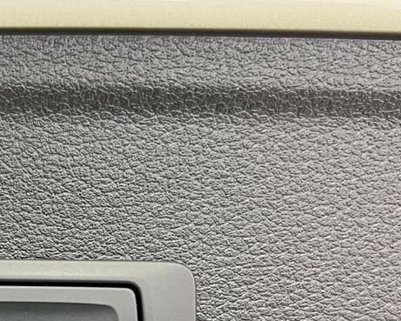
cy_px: 353
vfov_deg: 21.9
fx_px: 783
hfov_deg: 27.4
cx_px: 21
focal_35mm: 66
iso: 500
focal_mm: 5.7
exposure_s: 1/50
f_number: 1.5
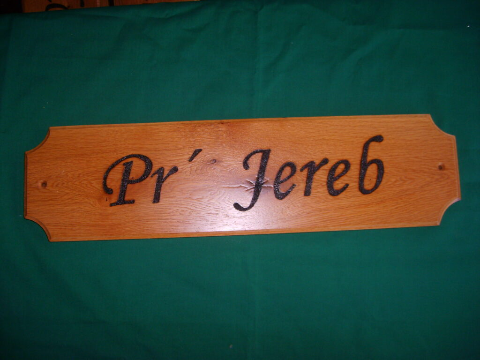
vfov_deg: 40.7
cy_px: 180
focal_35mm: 35
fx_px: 485
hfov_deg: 52.6
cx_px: 240
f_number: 2.8
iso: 100
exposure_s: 1/45
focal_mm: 5.8
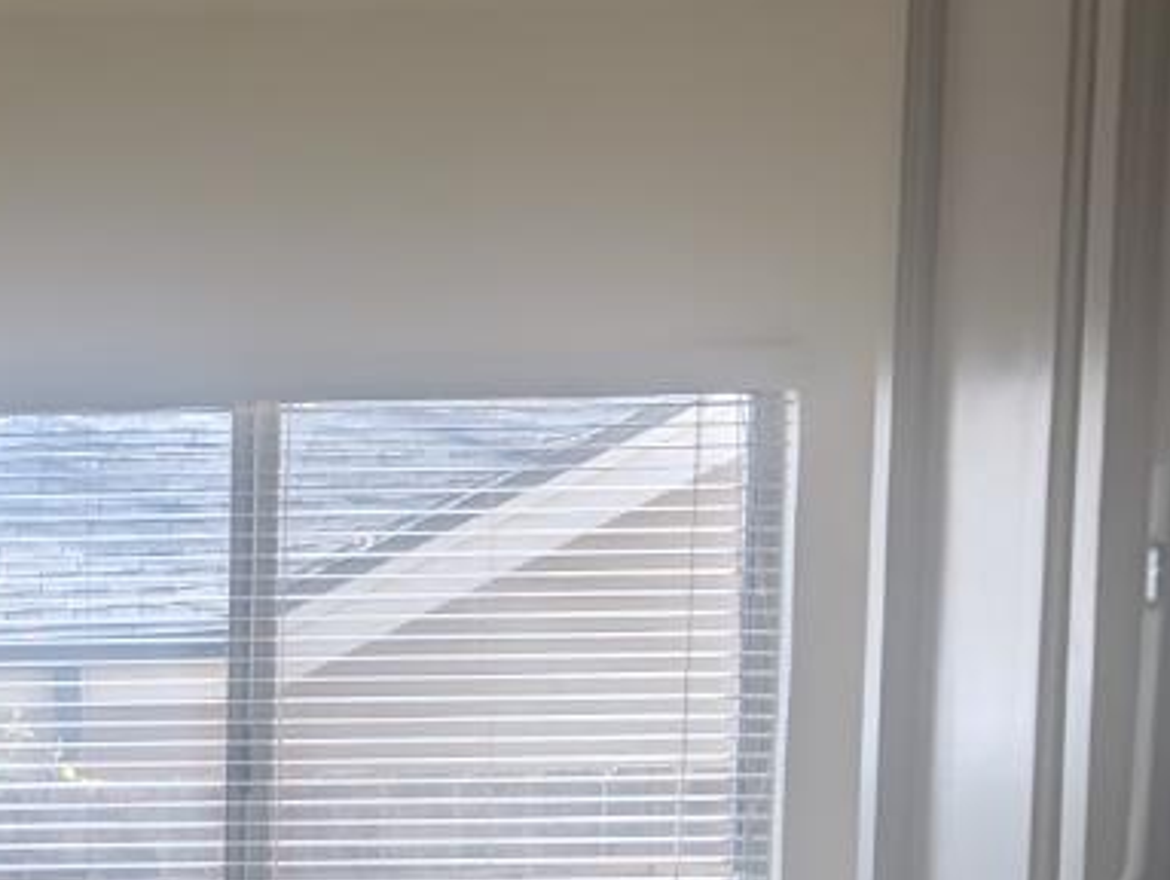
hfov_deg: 19.4
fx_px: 3180
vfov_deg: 14.4
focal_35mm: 94
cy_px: 1441
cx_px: -290
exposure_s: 1/604
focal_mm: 6.9
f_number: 1.68
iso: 23
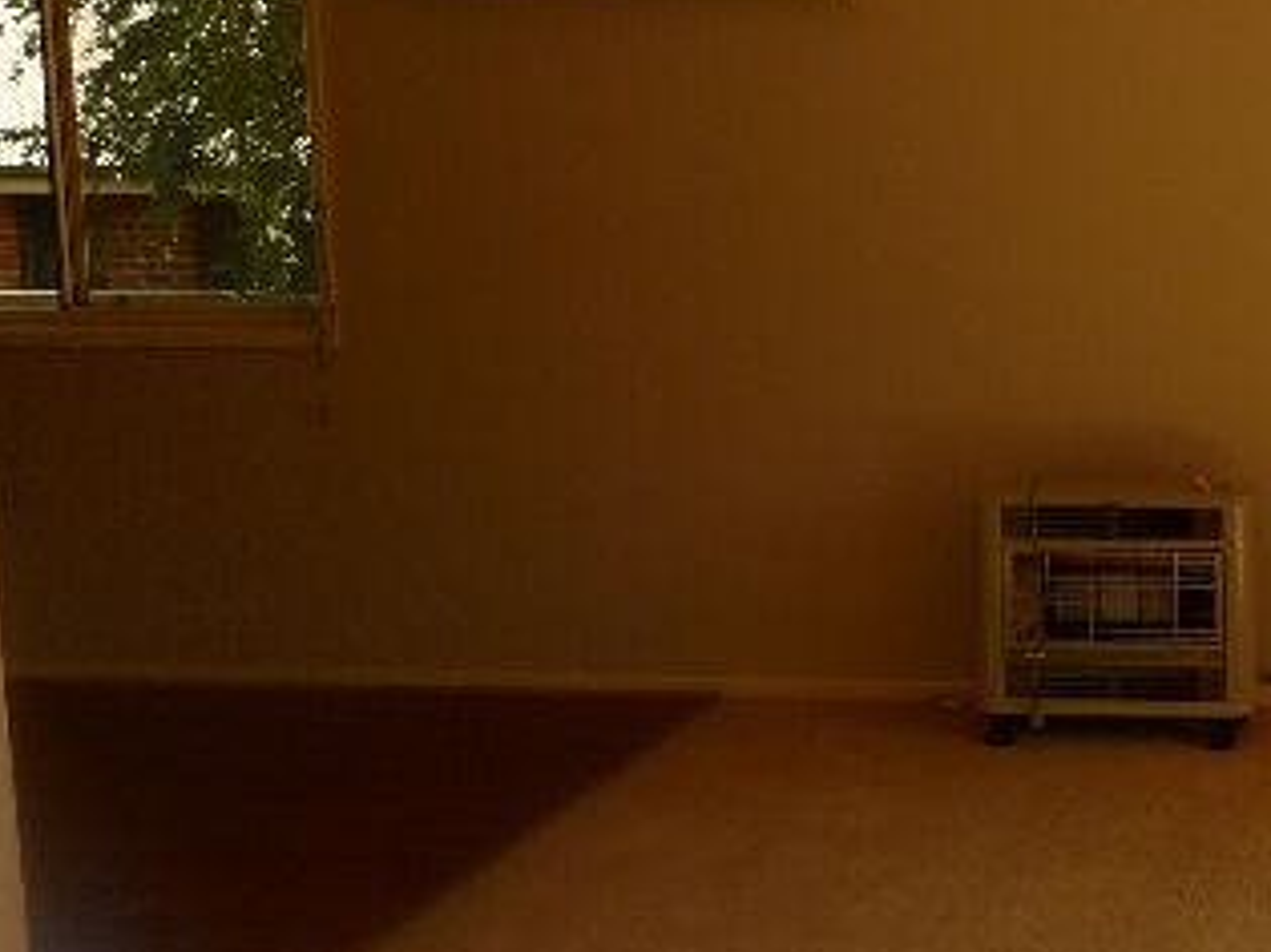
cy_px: 448
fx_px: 2239
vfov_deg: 24.0
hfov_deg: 28.2
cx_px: 1469
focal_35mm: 61
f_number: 2.8
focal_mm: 5.1
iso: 80
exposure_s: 1/200
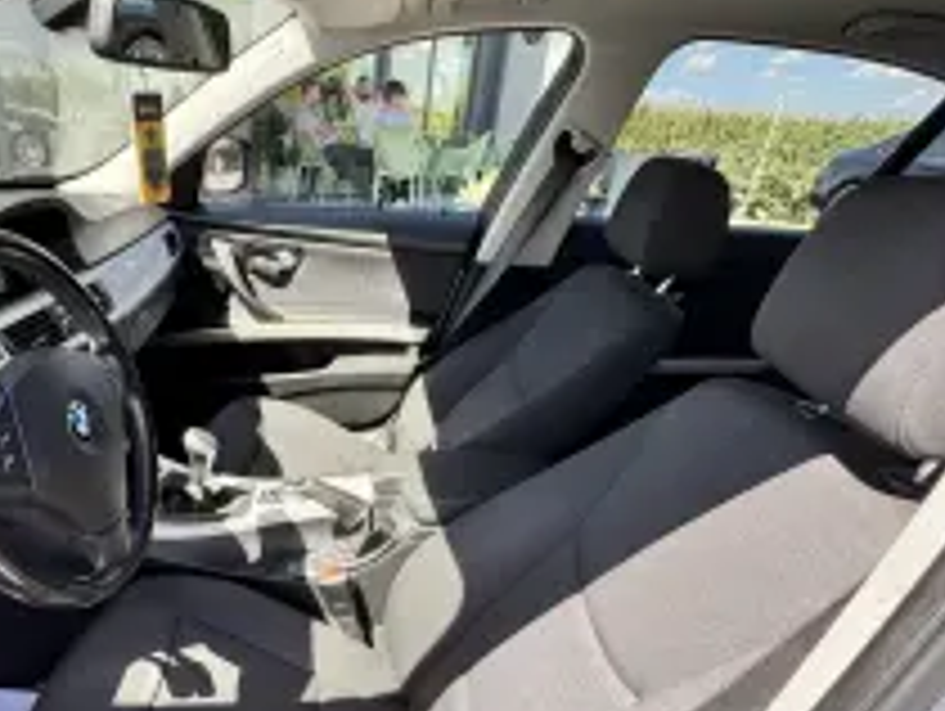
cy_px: 540
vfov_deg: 54.1
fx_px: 656
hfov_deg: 69.6
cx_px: 320
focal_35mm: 24
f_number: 2.2
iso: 40
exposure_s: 1/164
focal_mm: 2.22
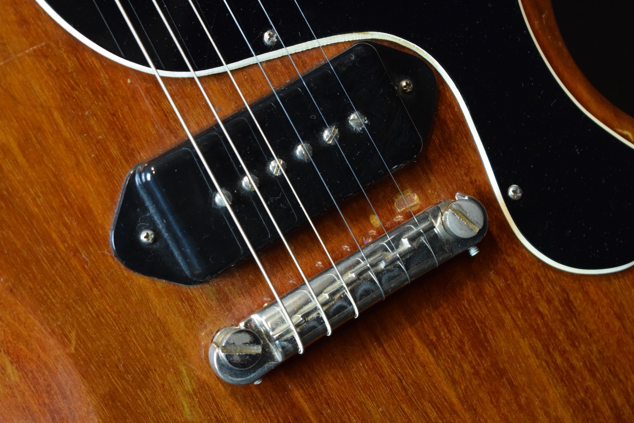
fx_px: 1524
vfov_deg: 15.8
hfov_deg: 23.5
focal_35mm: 87
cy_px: 213
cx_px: 325
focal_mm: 55
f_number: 5.6
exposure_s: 1/25
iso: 3200
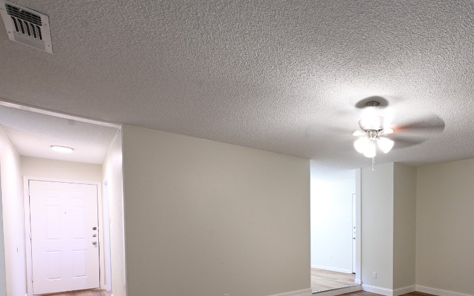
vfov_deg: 51.8
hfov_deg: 75.5
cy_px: 235
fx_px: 284
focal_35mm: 22
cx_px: 338
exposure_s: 1/15
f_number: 8
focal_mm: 14
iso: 1800
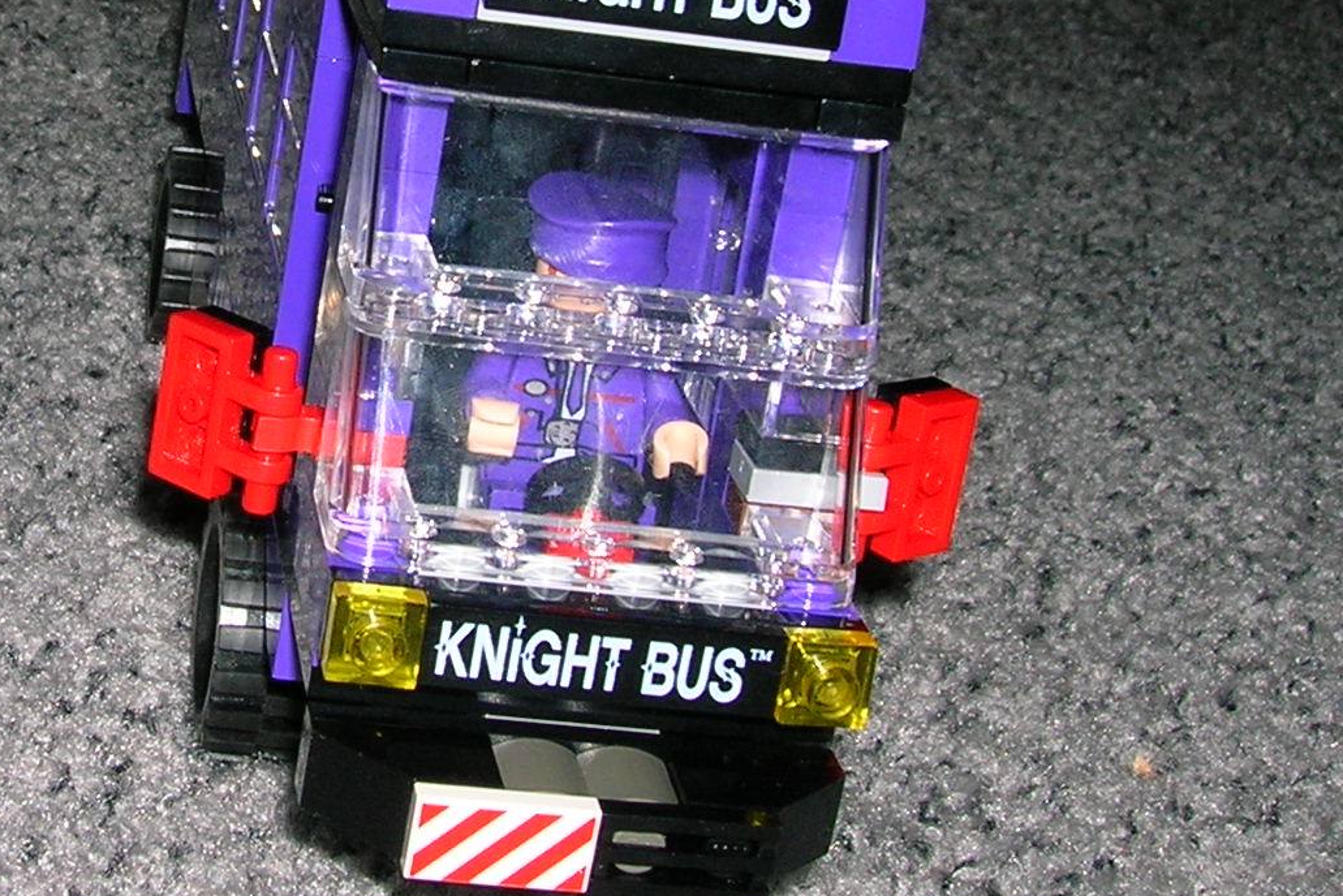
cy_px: 129
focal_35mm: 83
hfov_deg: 24.0
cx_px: 228
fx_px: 3097
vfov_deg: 16.3
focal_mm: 6
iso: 50
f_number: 4.9
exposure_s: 1/60.1
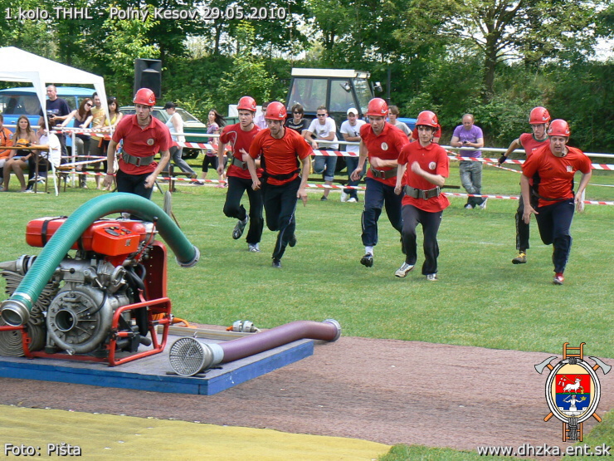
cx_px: 307
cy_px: 230
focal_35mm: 76
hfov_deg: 25.7
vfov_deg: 19.4
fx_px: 1348
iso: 80
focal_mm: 12.6
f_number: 5.6
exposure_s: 1/200
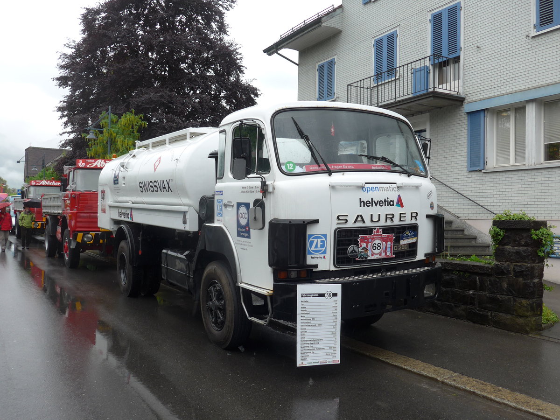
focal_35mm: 31
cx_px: 280
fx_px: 502
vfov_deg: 45.4
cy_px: 210
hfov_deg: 58.4
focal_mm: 6.5
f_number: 2.8
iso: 80
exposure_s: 1/250
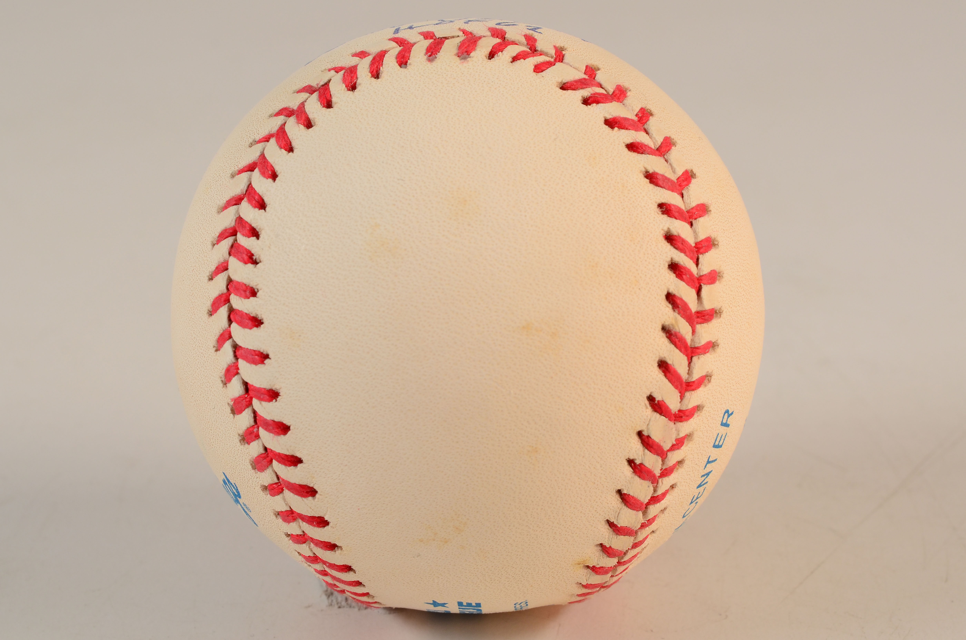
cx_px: 483
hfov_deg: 24.7
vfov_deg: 16.5
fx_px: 2209
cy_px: 320
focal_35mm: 82
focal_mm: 55
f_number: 14
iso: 200
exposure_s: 1/160
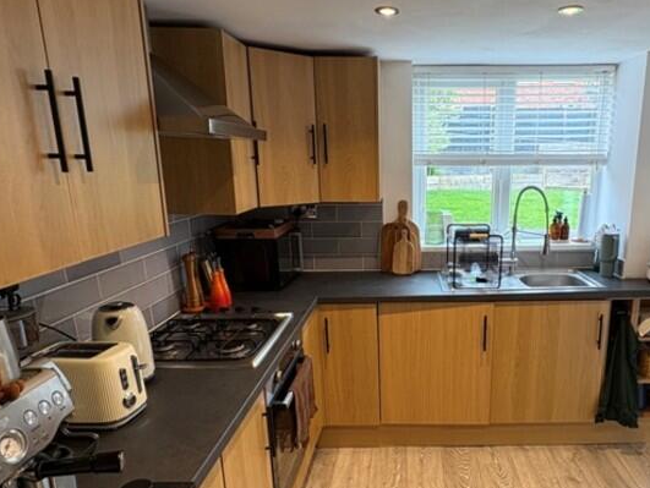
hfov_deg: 64.2
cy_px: 301
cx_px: 411
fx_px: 507
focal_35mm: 27
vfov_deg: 50.9
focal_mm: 2.22
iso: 125
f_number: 2.2
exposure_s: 1/50
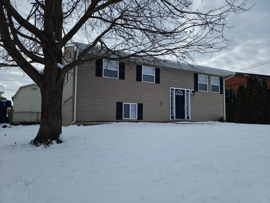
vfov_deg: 56.8
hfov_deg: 71.6
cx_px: 135
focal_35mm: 24
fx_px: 187
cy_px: 102
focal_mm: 6.7
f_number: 1.8
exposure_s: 1/968
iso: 16
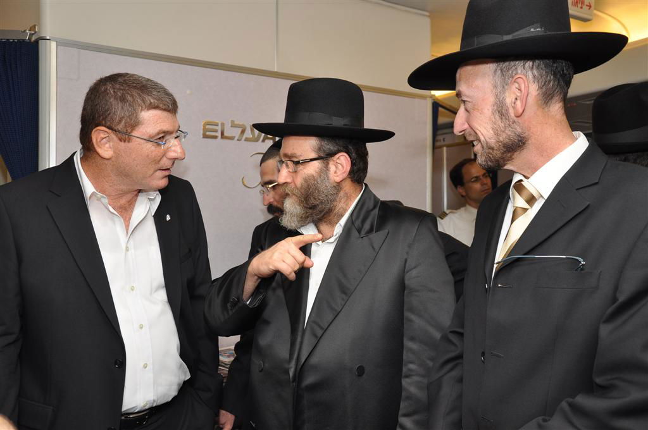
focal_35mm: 38
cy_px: 215
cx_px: 324
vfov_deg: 35.4
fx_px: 674
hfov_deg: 51.3
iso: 500
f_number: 5
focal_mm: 25
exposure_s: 1/80
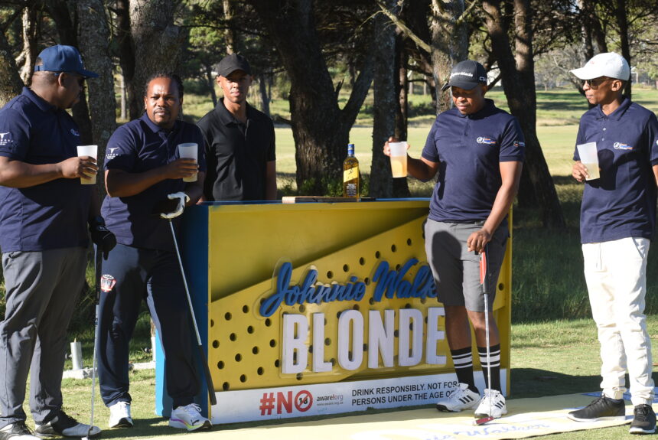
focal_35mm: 117
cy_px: 220
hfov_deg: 17.5
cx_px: 329
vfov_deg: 11.7
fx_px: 2140
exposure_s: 1/125
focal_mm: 78
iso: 100
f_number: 8
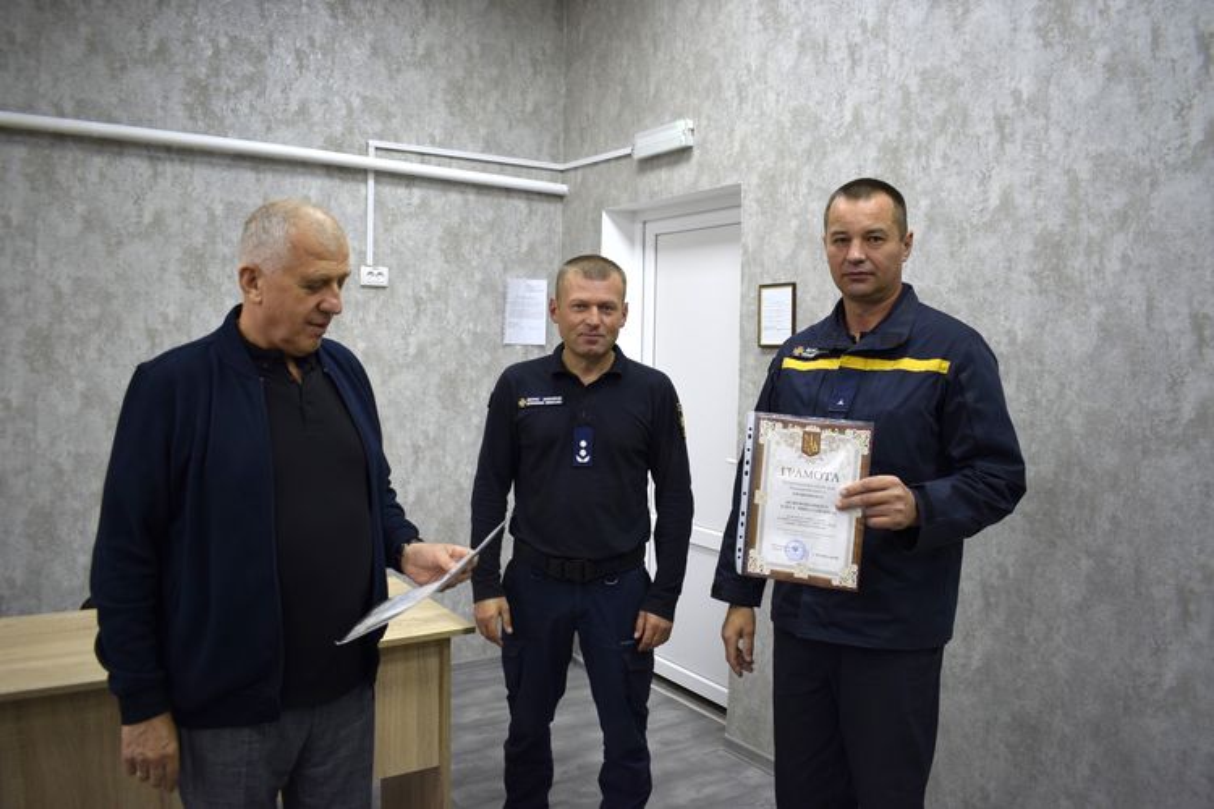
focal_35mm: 27
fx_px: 910
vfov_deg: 47.9
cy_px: 404
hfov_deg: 67.4
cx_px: 607
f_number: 4
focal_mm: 18
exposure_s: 1/60
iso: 450
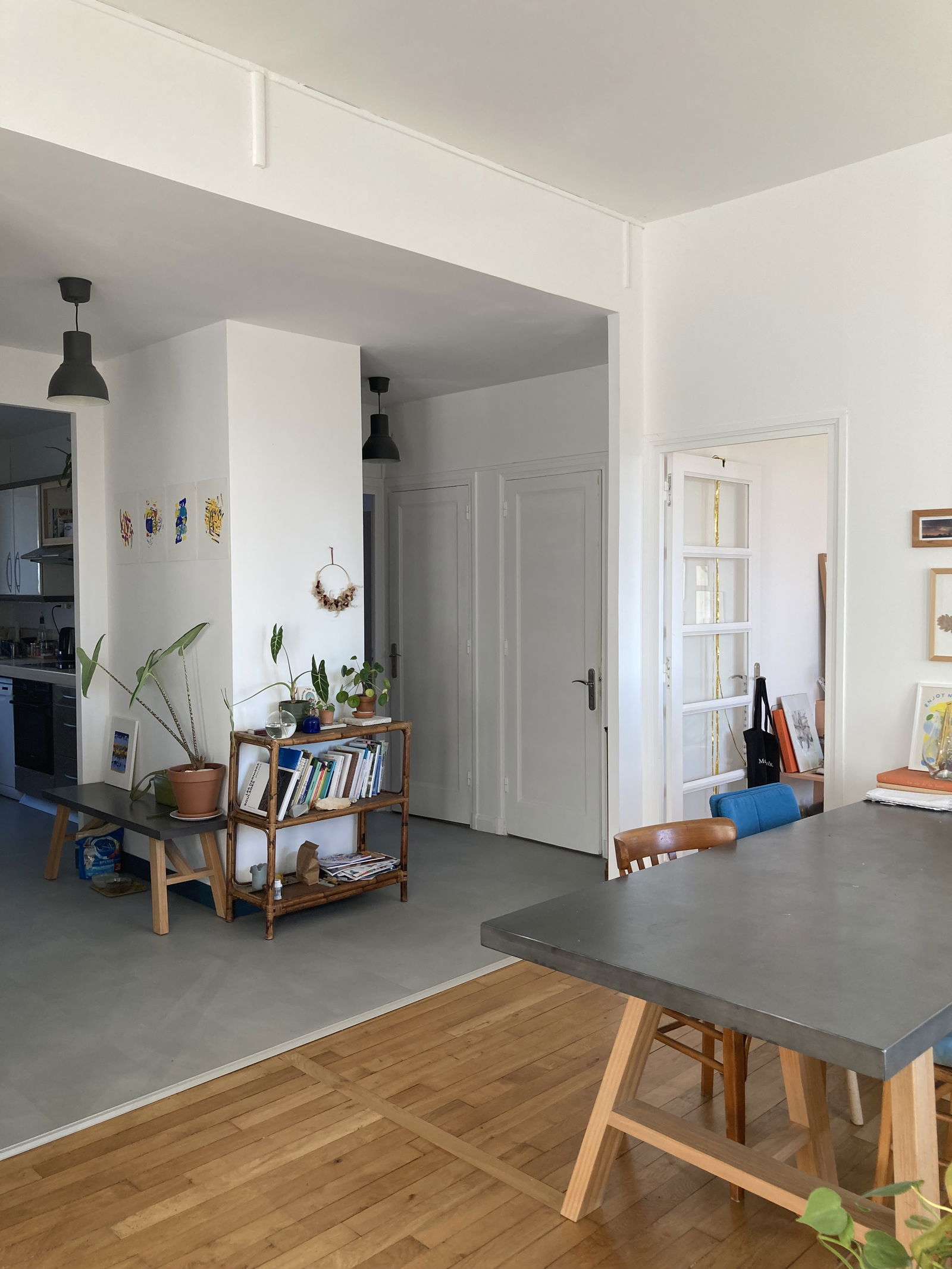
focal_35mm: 28
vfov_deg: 63.4
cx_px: 476
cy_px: 634
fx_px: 1027
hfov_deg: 49.7
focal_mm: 3.99
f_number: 1.8
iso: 32
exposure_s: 1/121
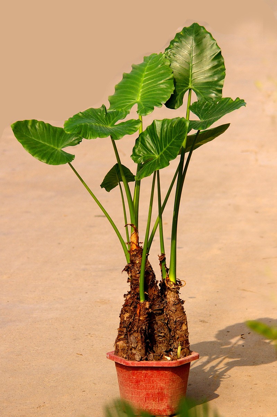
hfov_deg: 7.1
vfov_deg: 10.7
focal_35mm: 192
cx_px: 138
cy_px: 208
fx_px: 2220
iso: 400
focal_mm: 128
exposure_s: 1/2000
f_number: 6.7
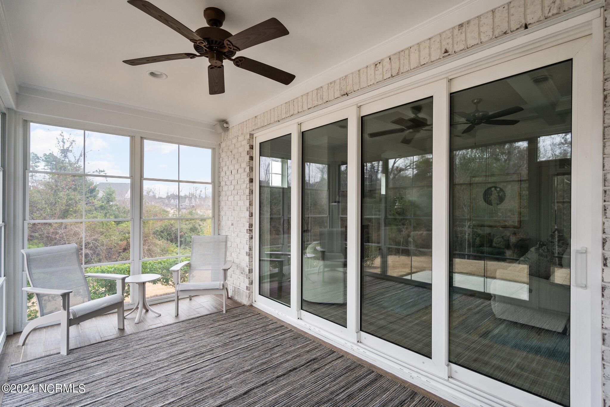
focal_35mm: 16
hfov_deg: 96.7
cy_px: 204
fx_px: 271
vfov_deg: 73.7
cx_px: 305
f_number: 4
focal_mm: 16
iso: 250
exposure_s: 1/125
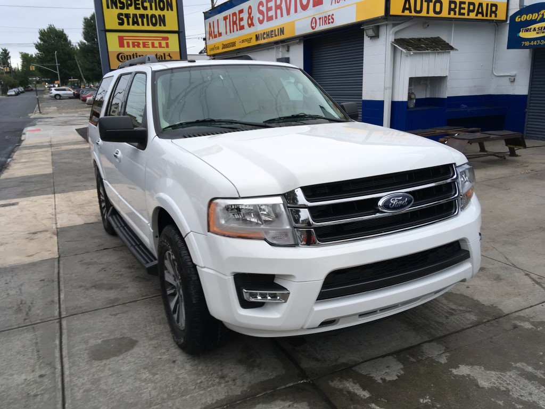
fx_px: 457
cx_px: 272
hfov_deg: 61.7
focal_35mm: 29
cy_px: 204
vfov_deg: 48.2
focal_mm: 4.15
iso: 25
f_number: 2.2
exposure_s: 1/120
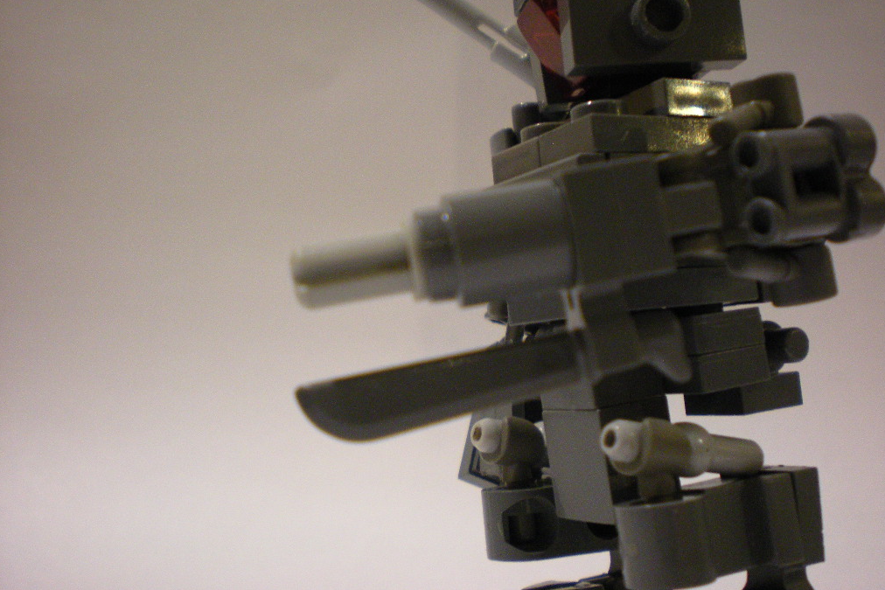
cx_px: 442
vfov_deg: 33.4
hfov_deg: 48.5
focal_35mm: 40
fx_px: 983
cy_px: 262
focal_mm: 6.3
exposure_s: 1/8
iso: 347
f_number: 3.1
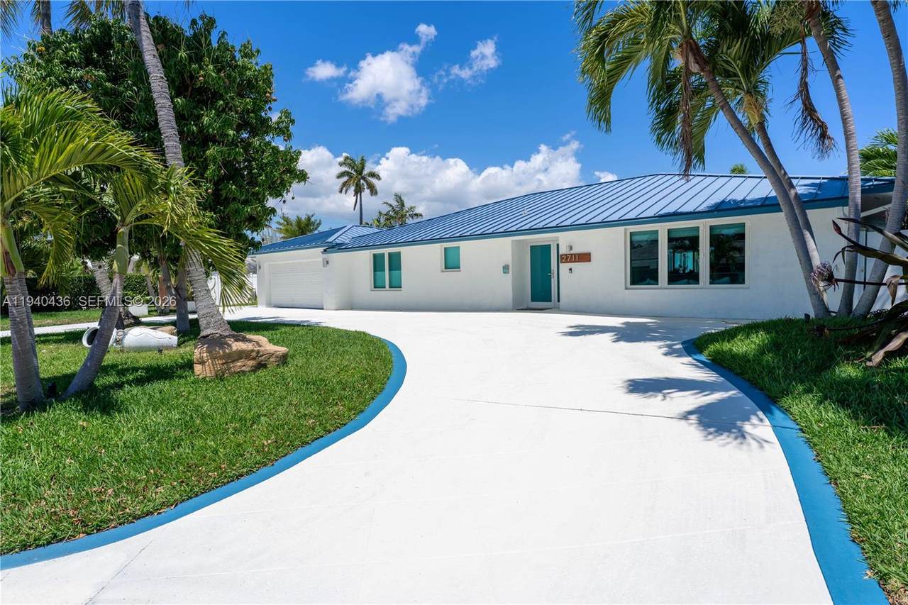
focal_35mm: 20
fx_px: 504
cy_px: 302
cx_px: 454
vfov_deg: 61.9
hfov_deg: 84.0
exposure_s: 1/1600
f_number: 9
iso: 100
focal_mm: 20
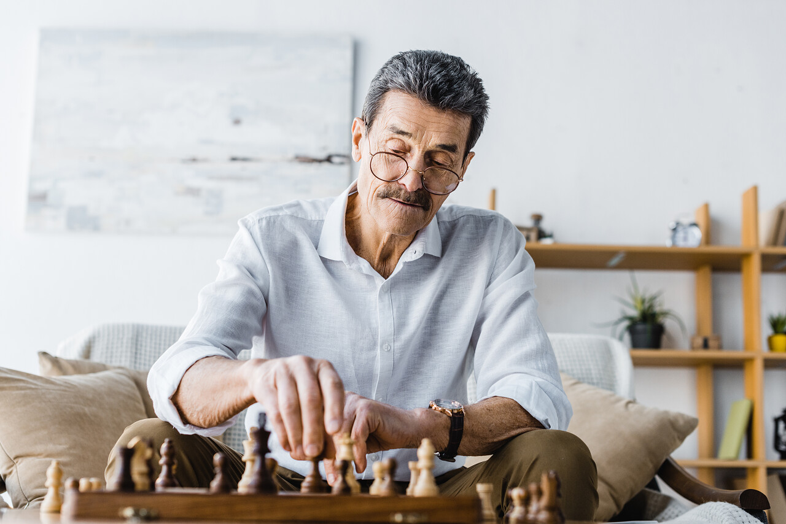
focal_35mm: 50
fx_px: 1092
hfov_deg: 39.6
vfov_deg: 27.0
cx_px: 393
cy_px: 262
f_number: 3.5
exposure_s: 1/160
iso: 400
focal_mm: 50
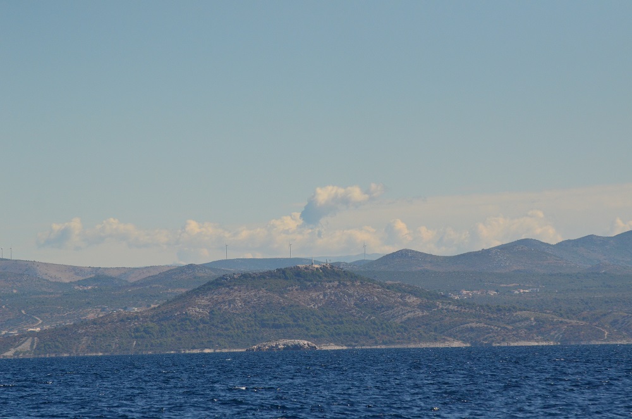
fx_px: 4073
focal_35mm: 232
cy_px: 210
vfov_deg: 5.9
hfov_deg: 8.9
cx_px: 316
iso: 800
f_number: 6.3
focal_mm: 155
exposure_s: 1/8000
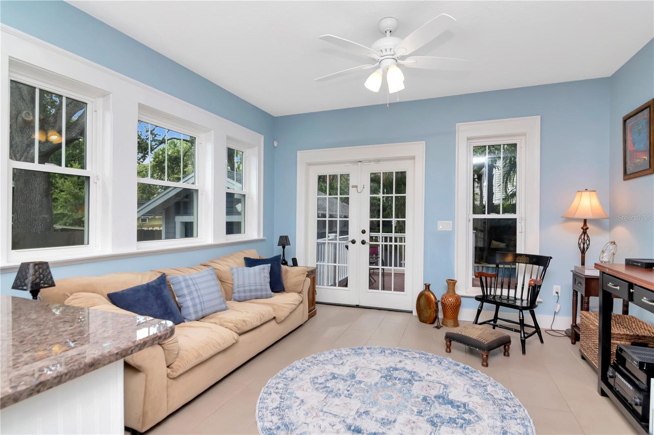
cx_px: 327
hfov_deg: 95.0
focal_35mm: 16
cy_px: 218
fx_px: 300
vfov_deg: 72.0
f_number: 7.1
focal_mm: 11
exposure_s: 1/200
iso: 1000
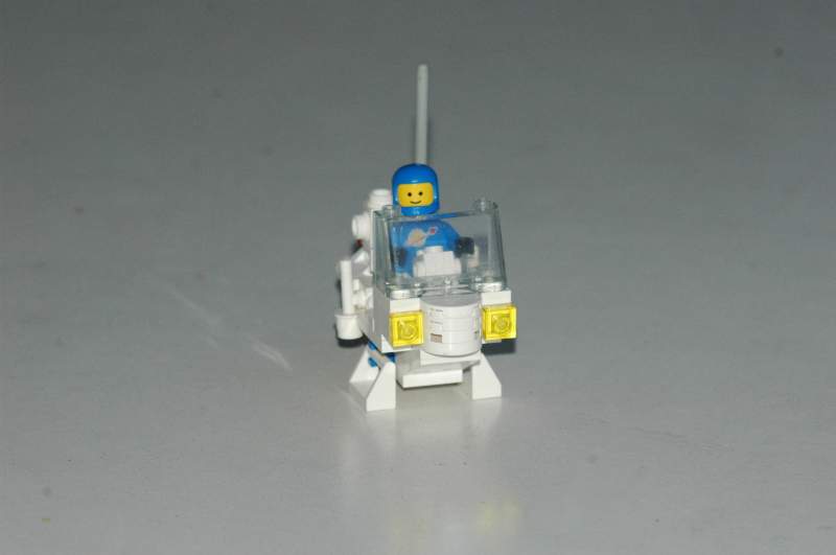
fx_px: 3304
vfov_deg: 9.6
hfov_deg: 14.4
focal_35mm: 142
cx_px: 418
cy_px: 278
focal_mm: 95
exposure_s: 1/125
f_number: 8
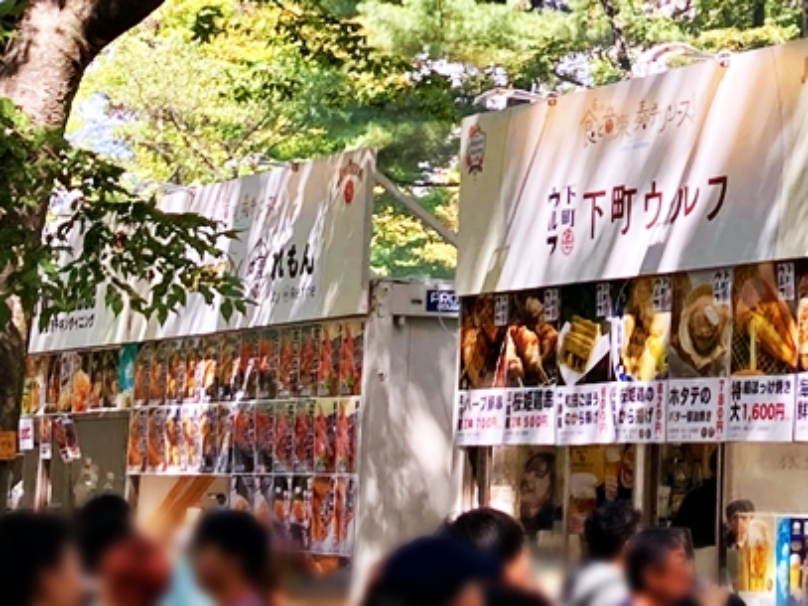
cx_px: 798
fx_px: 2567
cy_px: -42
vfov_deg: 13.2
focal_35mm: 110
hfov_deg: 17.5
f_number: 1.8
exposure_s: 1/311
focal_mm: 3.99
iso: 20
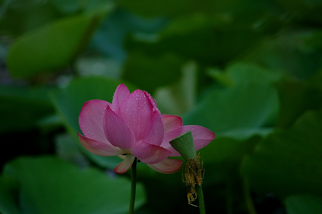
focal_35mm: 315
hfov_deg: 6.5
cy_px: 107
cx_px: 161
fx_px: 2815
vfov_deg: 4.4
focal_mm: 210
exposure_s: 1/200
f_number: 4.5
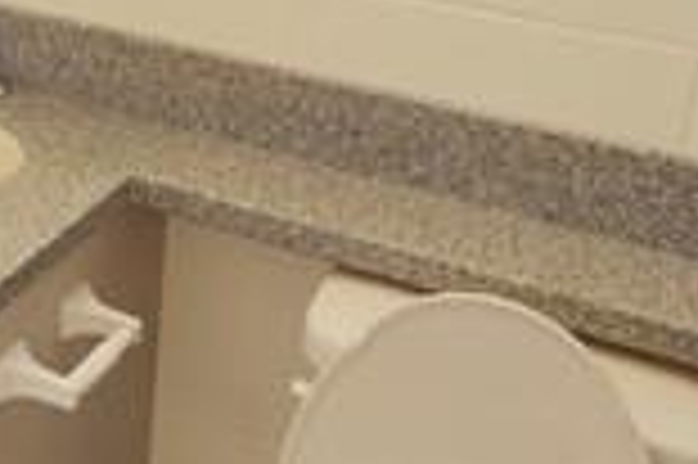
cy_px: 9
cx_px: 18
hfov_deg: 30.4
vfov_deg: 21.2
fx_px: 1201
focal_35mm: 62
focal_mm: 10
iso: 400
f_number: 4.5
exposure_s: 1/80
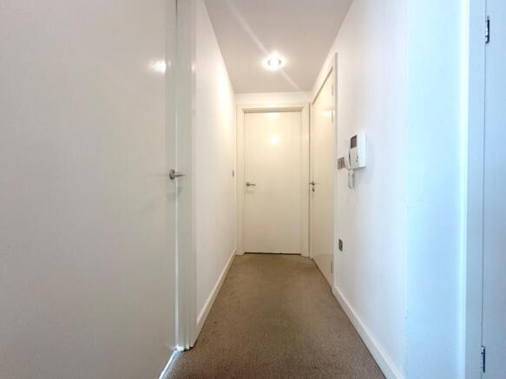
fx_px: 205
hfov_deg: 102.1
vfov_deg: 85.7
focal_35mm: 14
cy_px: 190
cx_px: 253
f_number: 2.2
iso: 320
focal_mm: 2.22
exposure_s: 1/100
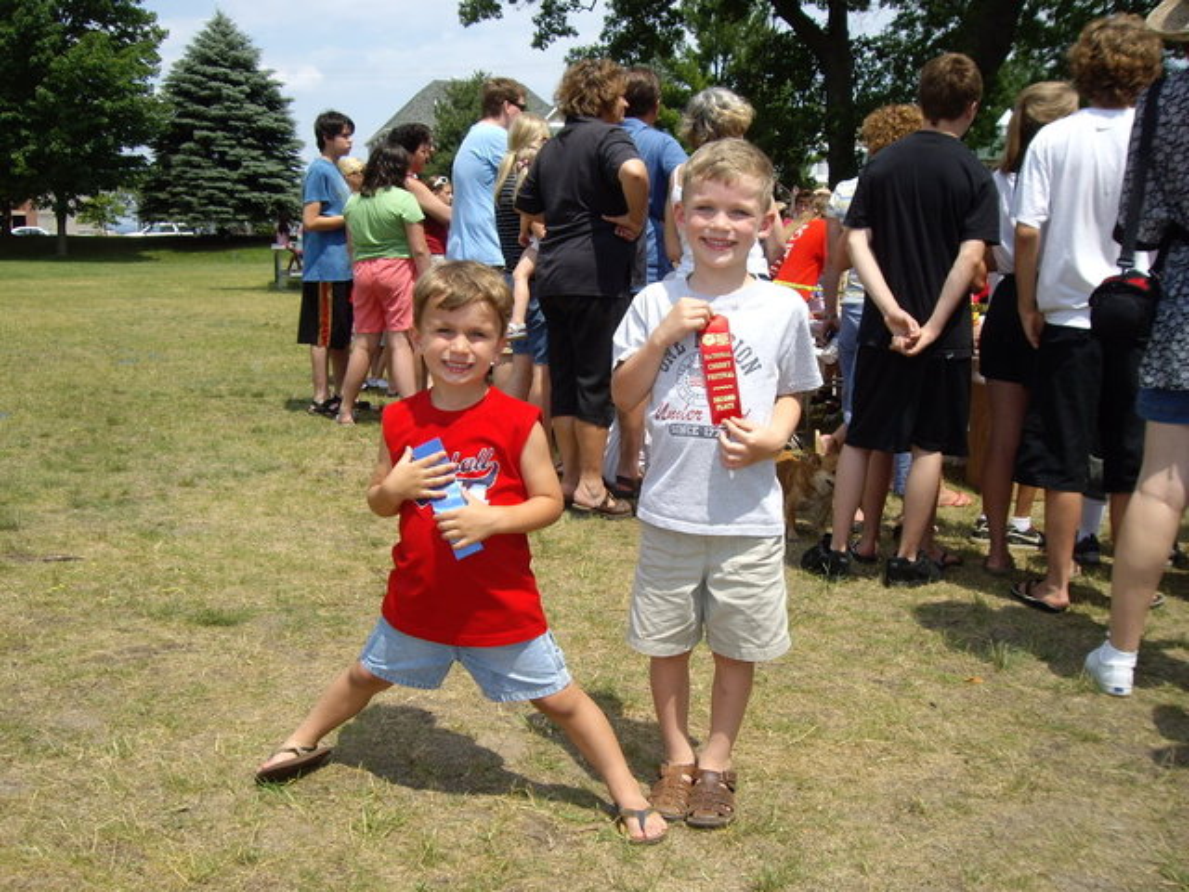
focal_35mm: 38
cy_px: 446
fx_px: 1305
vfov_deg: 37.7
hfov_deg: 49.0
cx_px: 594
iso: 50
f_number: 4.3
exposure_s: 1/320
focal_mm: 6.2
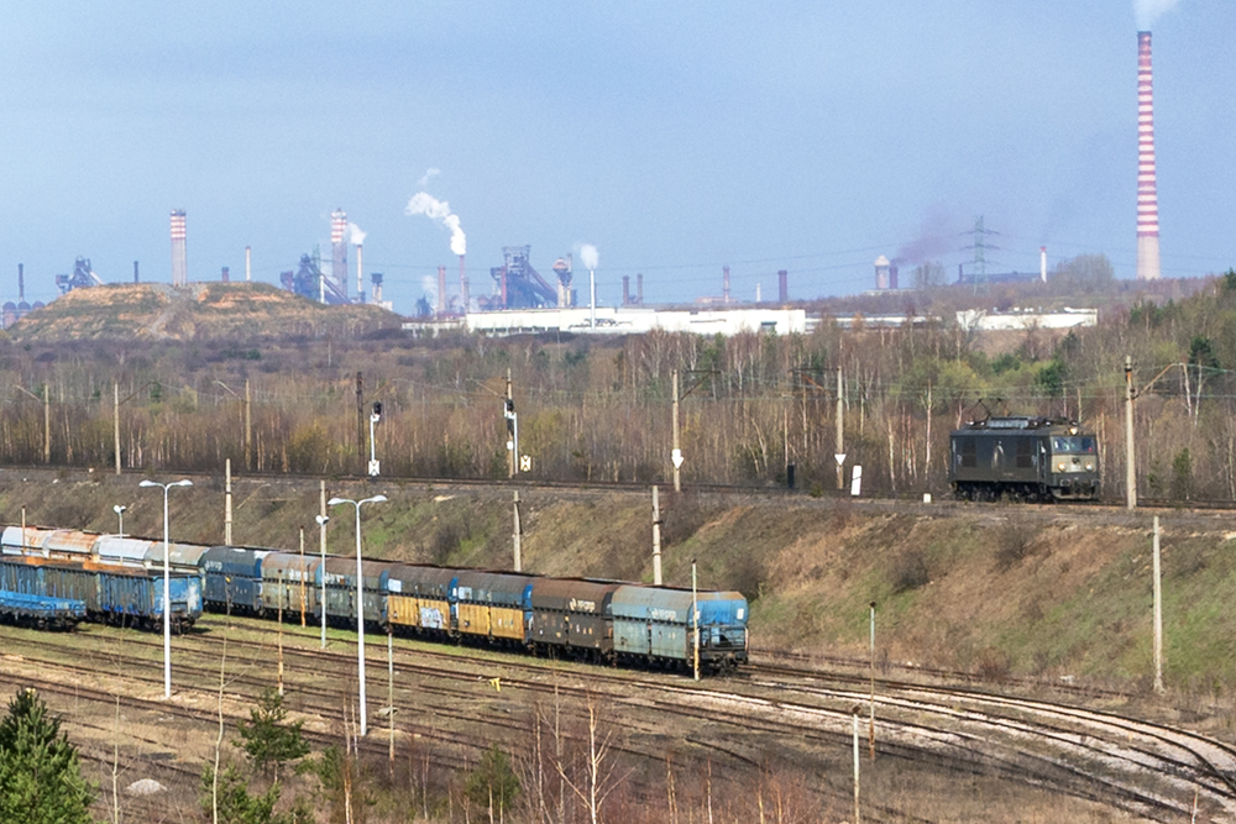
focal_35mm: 72
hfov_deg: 27.5
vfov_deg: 18.9
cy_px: 471
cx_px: 985
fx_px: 2472
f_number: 10
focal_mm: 30
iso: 125
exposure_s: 1/320
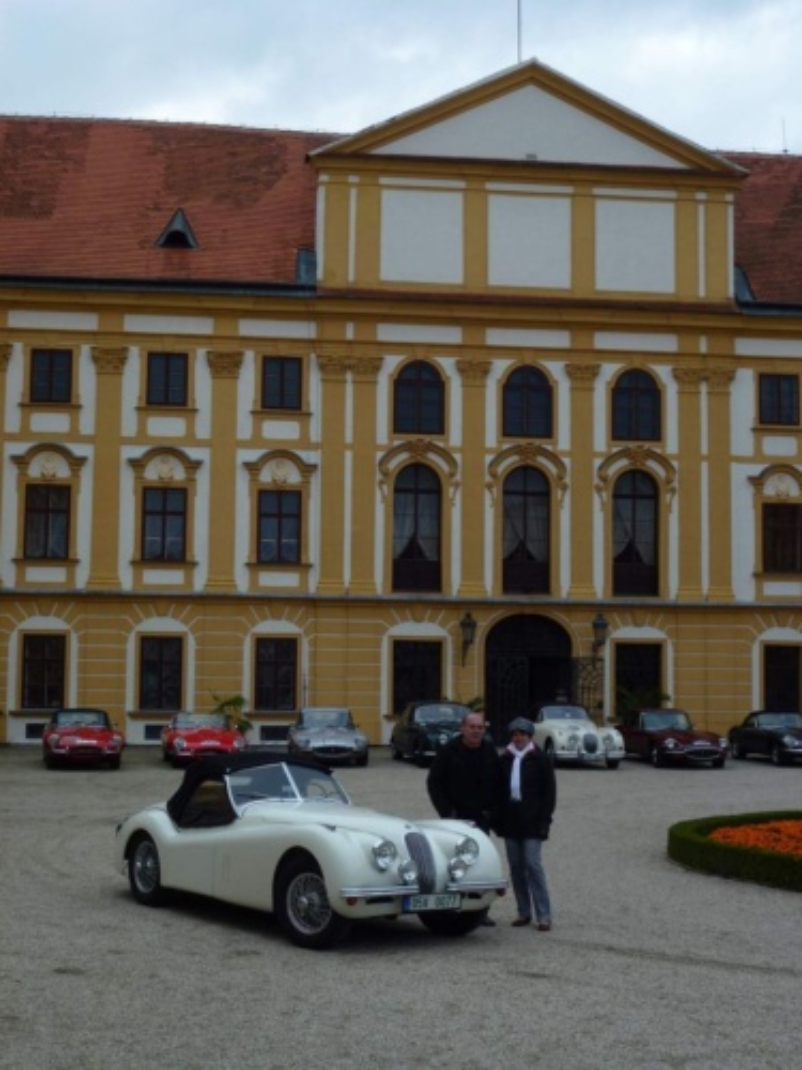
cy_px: 535
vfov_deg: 38.9
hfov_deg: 29.7
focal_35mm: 49
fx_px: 1514
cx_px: 401
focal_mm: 8.7
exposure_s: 1/640
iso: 100
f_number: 4.1
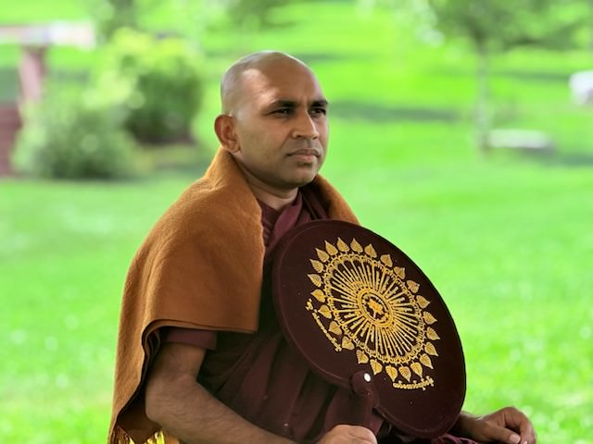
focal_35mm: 120
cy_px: 222
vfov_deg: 12.3
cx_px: 296
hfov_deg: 16.4
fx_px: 2056
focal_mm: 15.66
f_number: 2.8
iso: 64
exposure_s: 1/421
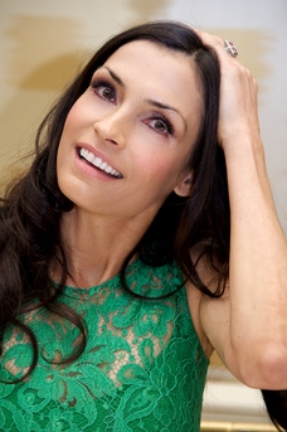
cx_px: 138
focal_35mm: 175
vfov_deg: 11.8
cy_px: 238
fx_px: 2097
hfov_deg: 7.8
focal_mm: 150
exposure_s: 1/60
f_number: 5.6
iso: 800
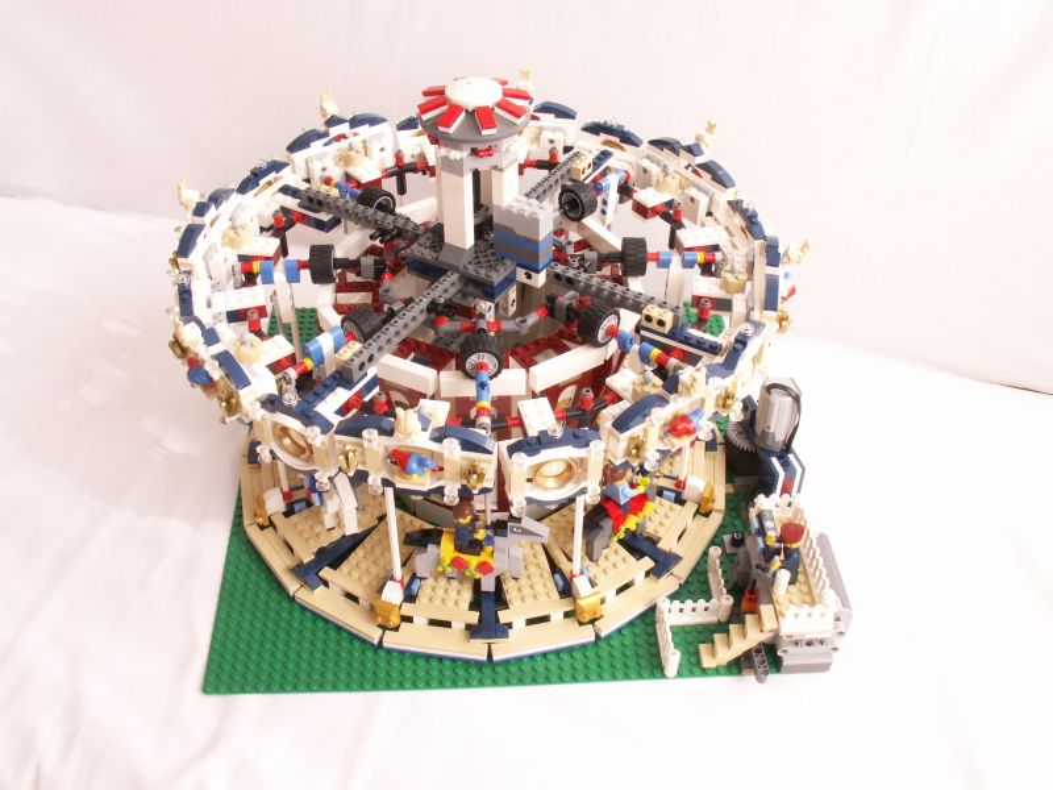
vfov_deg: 40.7
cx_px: 526
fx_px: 1065
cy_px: 395
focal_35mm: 35
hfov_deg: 52.6
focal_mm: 5.86
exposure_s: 1/13
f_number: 8
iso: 50
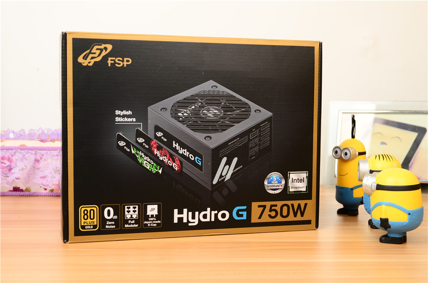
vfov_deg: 24.9
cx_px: 214
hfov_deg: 36.9
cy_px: 142
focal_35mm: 54
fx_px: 641
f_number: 6.3
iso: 100
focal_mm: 36
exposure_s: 1/125
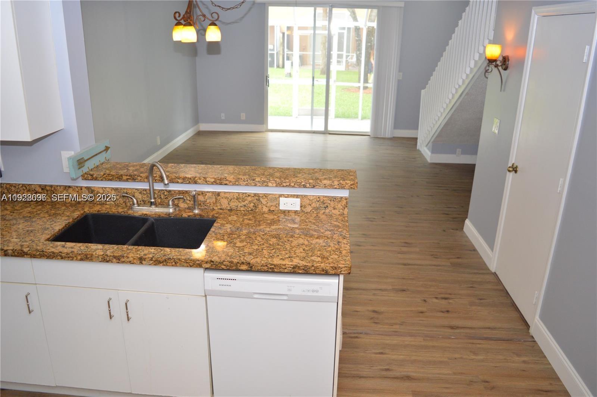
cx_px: 298
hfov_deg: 67.4
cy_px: 198
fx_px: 447
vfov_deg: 47.8
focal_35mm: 27
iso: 720
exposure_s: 1/60
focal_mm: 18
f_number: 3.5
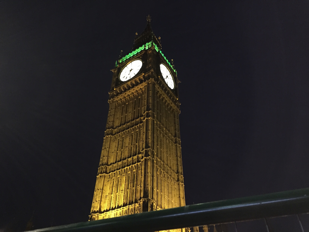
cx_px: 154
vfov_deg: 48.2
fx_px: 259
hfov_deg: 61.7
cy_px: 116
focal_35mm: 29
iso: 500
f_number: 2.2
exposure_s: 1/15
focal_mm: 4.15
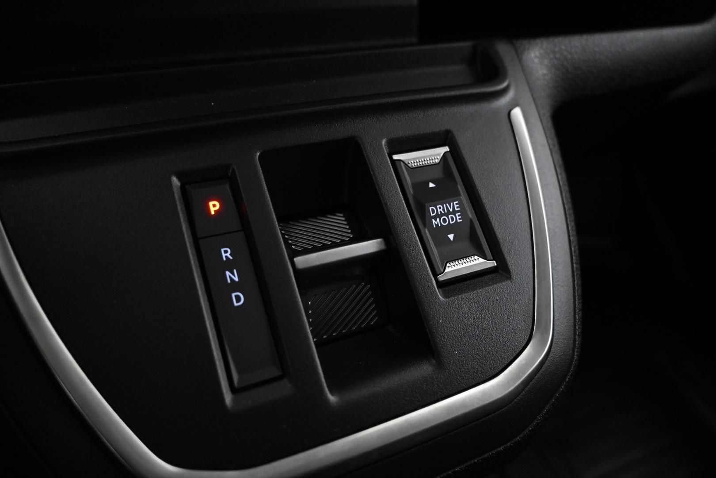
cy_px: 239
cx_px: 358
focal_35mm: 26
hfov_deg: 70.4
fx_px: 507
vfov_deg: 50.4
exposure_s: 1/25
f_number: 3.5
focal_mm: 17
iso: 1600
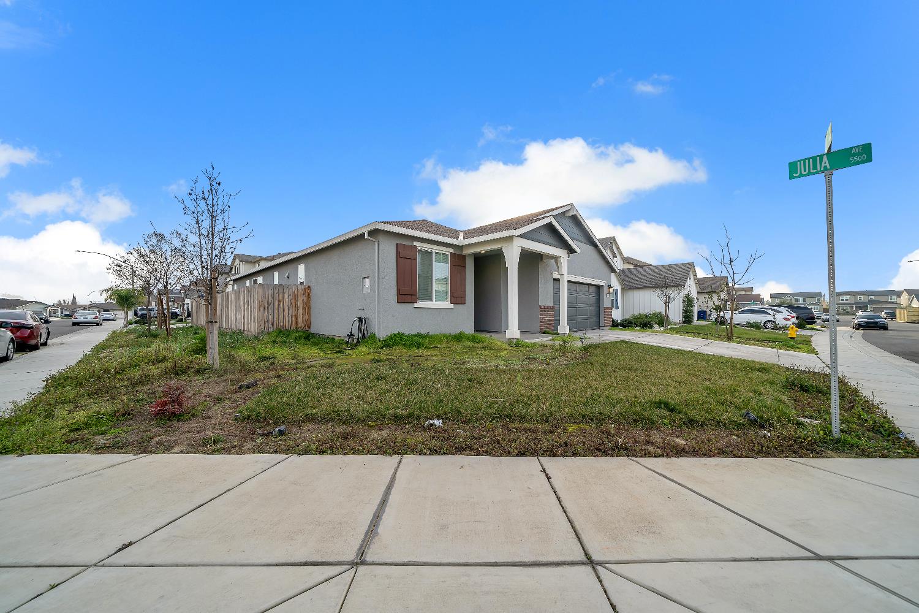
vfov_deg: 90.0
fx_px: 306
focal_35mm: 12
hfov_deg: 112.6
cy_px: 306
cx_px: 460
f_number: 8
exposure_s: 1/250
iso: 100
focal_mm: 12
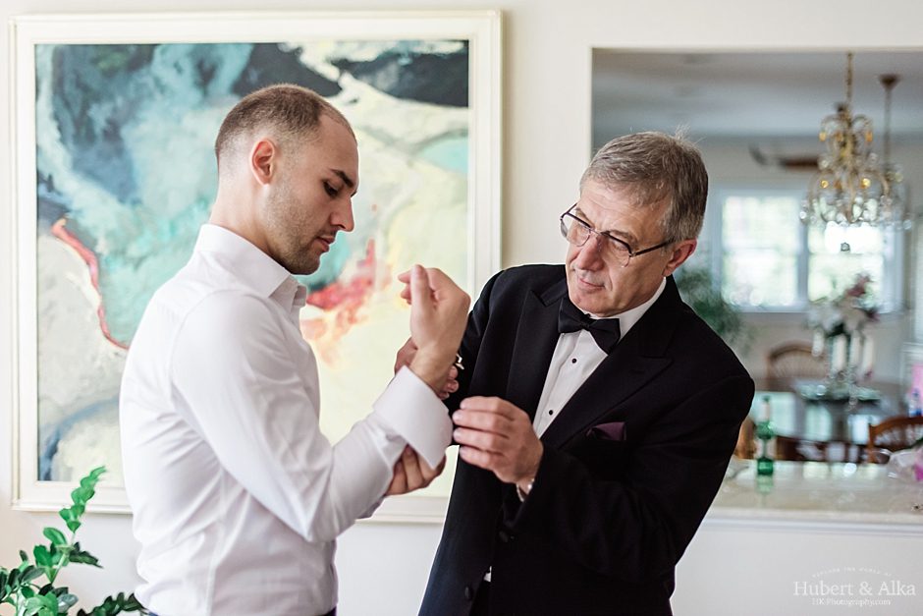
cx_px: 462
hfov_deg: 39.6
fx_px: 1282
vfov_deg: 27.0
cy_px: 308
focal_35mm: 50
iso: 800
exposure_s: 1/400
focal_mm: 50
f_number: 1.8
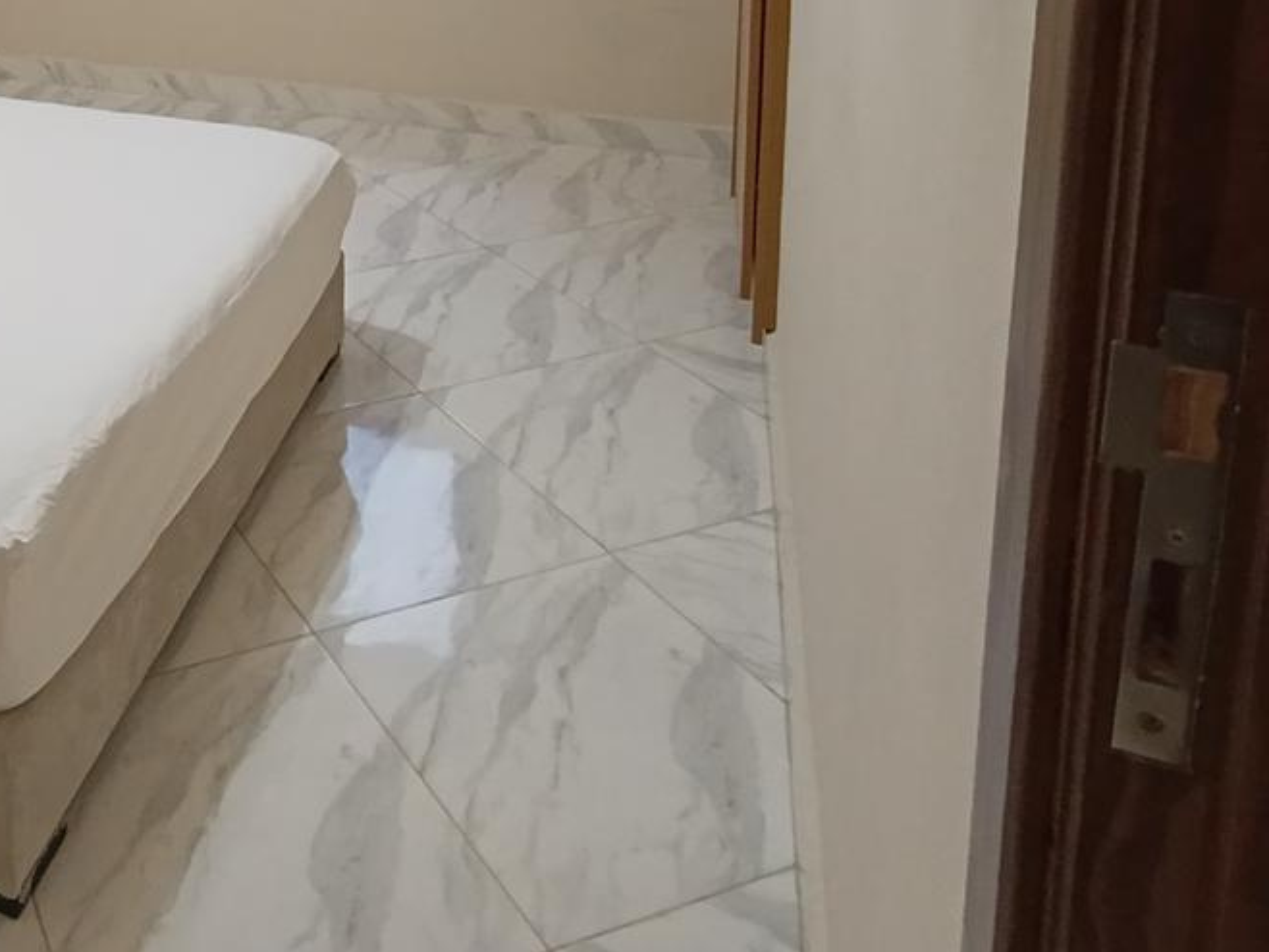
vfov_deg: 35.2
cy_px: -85
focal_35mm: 35
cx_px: 6
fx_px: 1284
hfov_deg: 44.8
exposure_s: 1/33.3
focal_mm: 1.65
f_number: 2.2
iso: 400
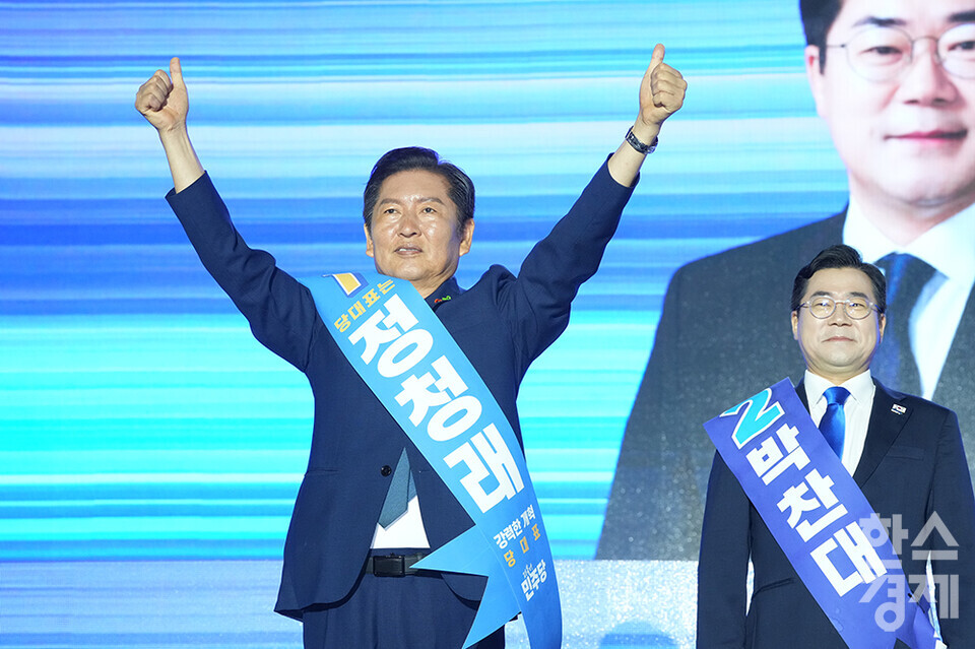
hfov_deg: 16.4
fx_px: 3384
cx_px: 488
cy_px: 324
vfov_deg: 11.0
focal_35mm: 125
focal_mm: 125
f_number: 8
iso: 3200
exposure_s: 1/160
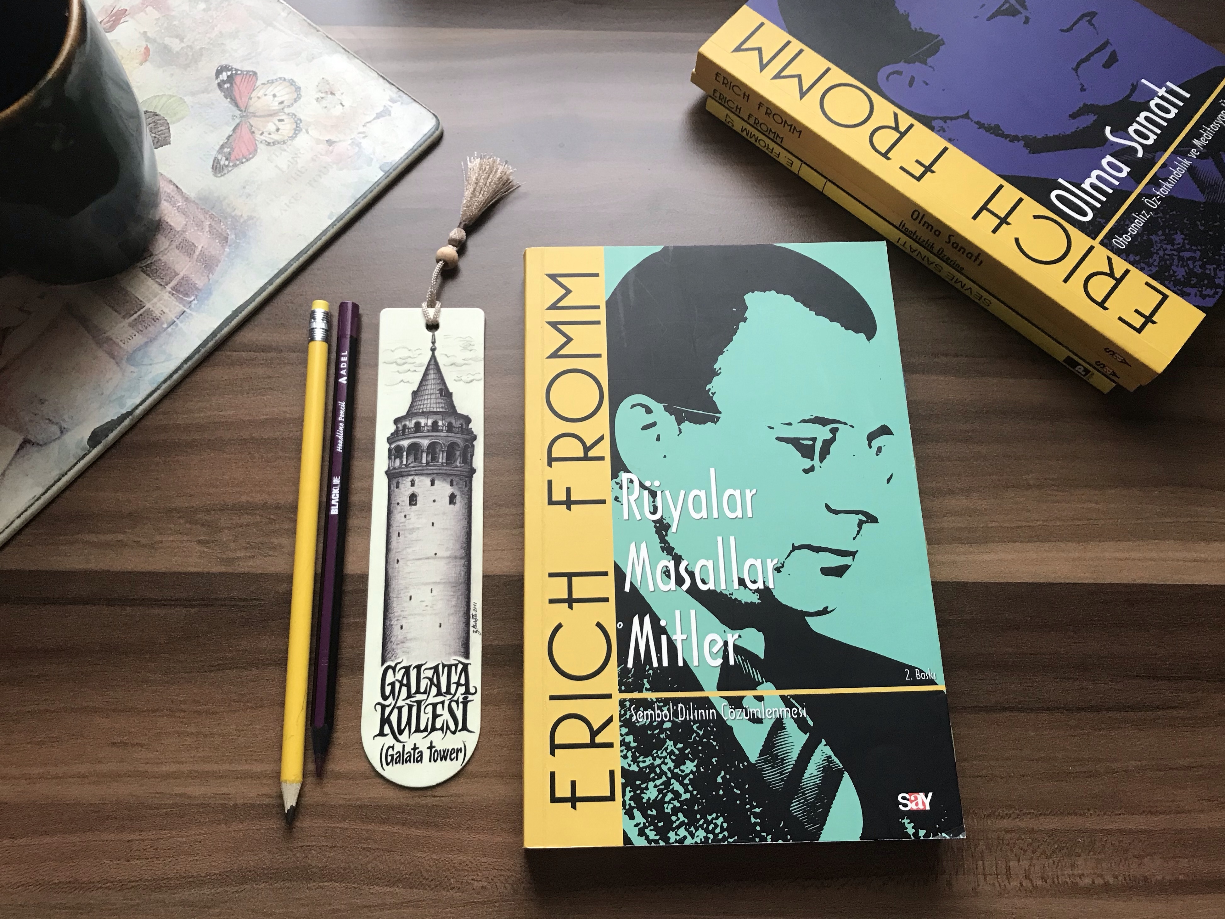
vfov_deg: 48.2
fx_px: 1026
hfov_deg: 61.7
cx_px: 604
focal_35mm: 29
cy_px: 448
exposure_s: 1/20
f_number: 1.8
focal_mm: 3.99
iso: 40
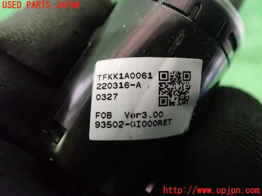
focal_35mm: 30
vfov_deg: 46.8
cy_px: 98
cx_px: 131
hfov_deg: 60.0
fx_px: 227
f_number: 2.3
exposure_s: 1/15
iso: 1600
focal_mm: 5.4
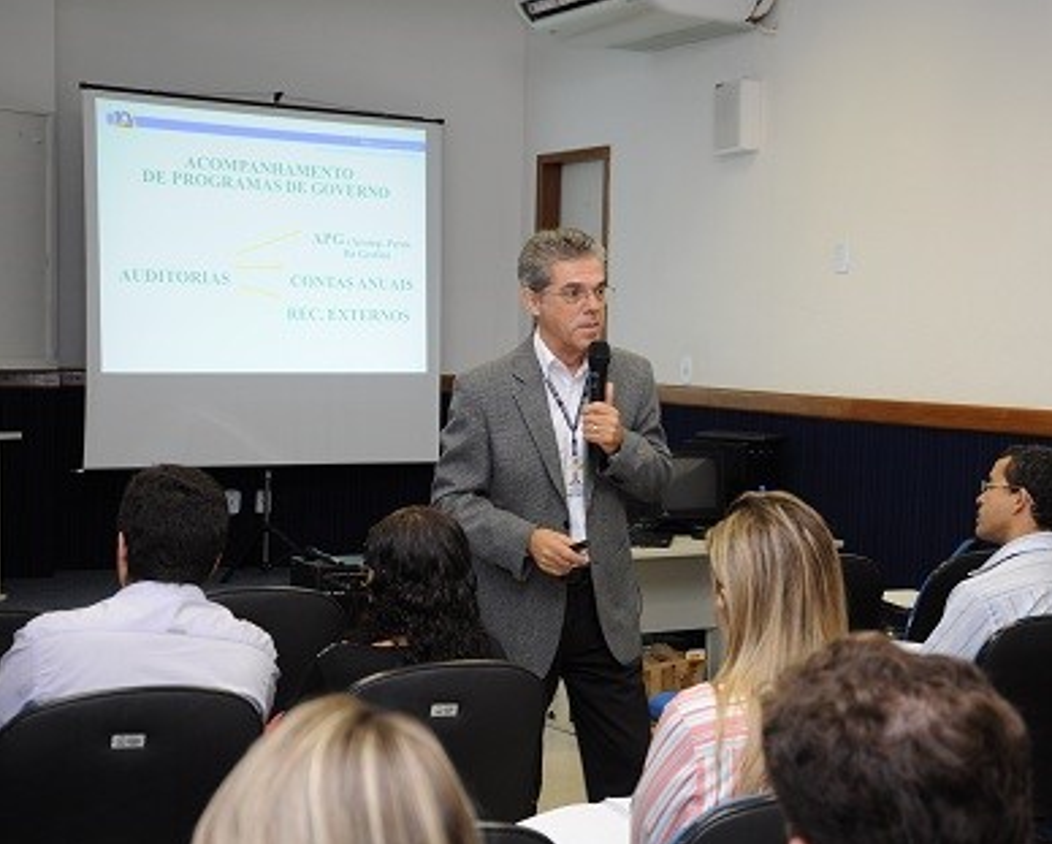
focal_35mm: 61
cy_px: 422
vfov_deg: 25.2
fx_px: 1887
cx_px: 602
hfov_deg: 31.1
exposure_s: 1/50
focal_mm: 35
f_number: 4.5
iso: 400
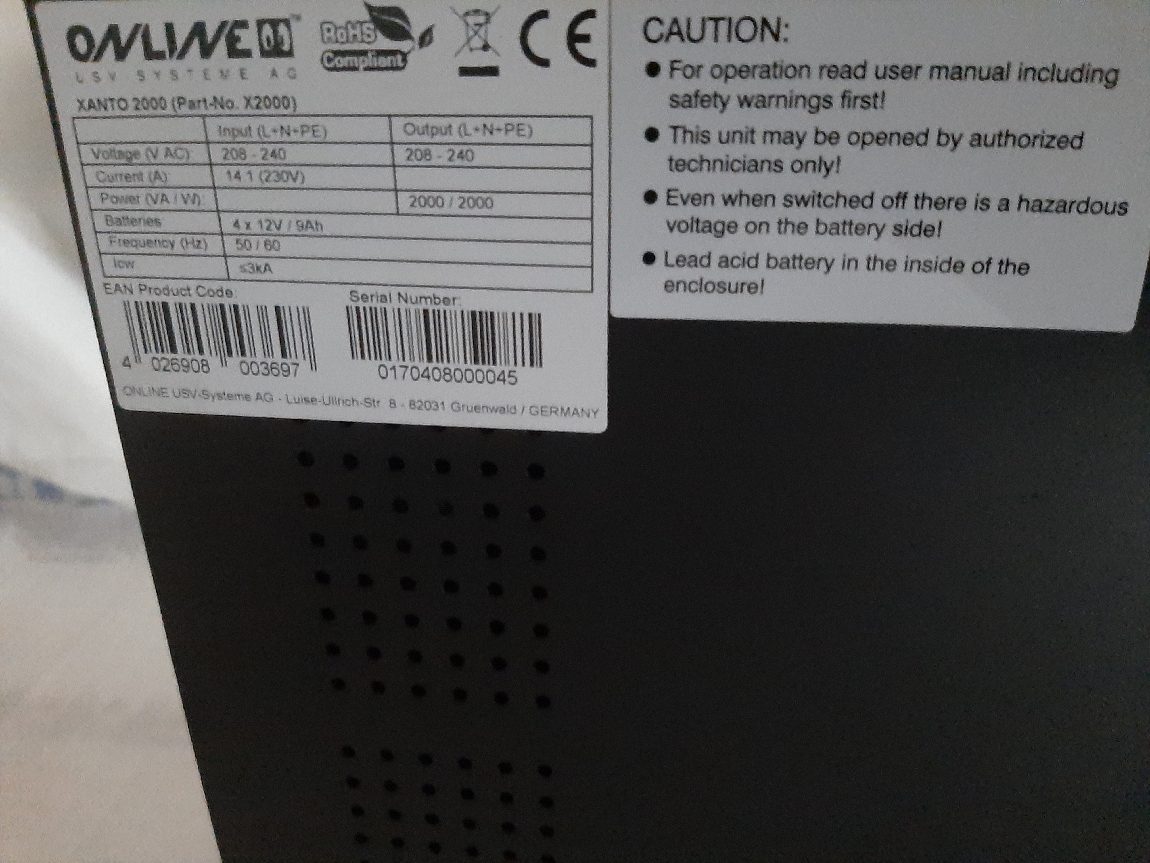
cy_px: 432
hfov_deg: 65.3
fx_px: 897
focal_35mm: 27
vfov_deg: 51.4
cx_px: 575
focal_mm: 3.93
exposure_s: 1/10
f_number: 1.7
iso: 1250
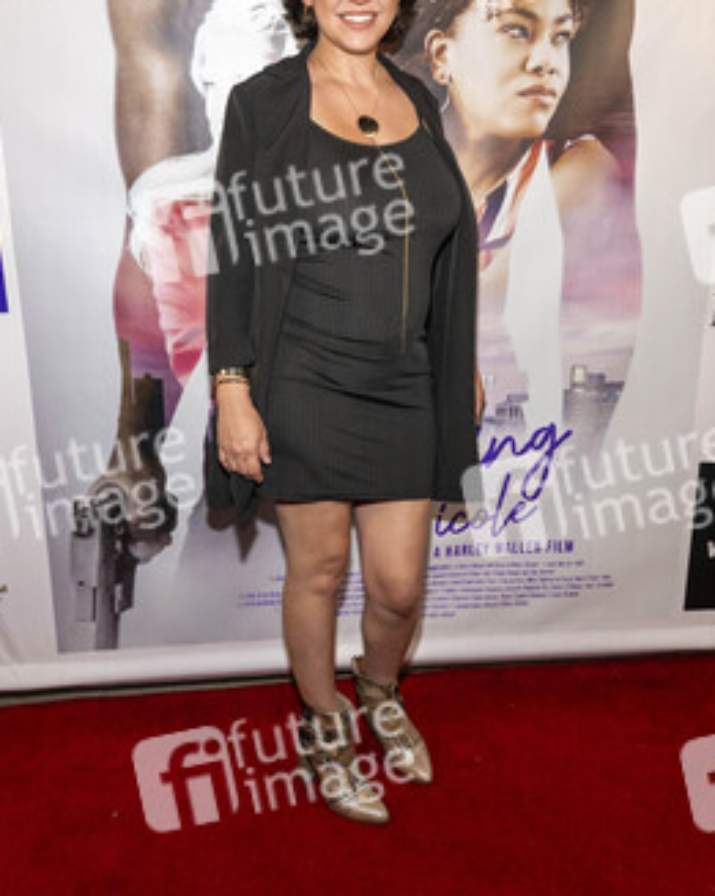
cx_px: 353
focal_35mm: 31
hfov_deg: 47.1
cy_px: 356
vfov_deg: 56.8
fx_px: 821
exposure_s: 1/200
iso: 400
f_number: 5.6
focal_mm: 27
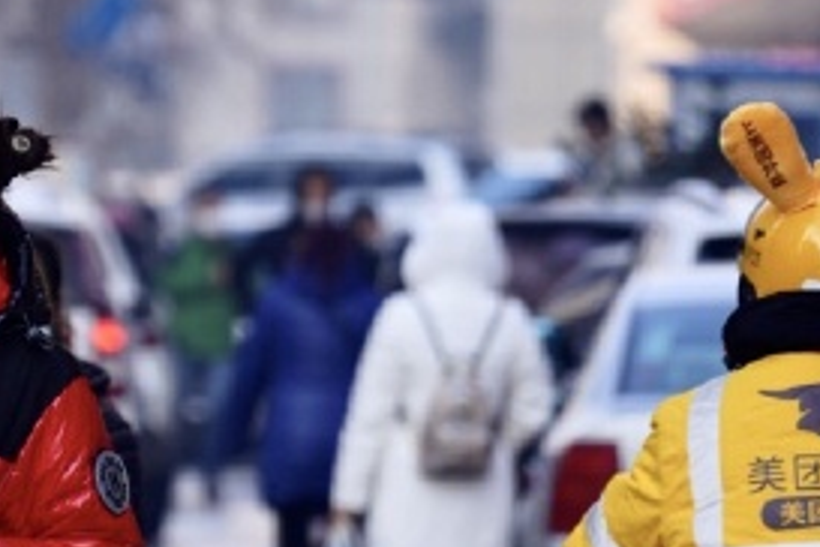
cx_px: -159
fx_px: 20020
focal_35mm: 879
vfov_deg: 1.6
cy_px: 400
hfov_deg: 2.3
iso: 100
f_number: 4
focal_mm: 200
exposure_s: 1/320
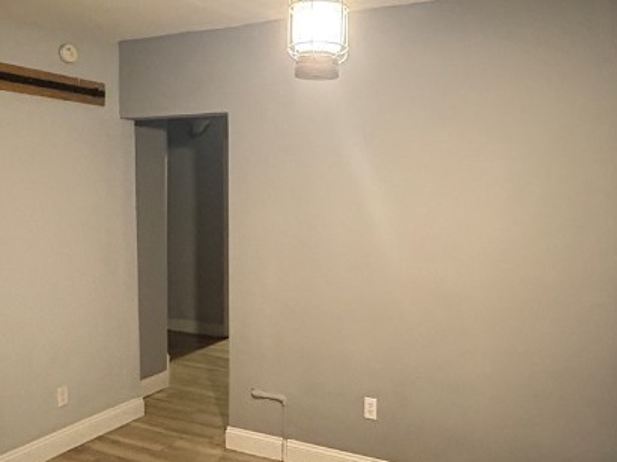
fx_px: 623
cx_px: 289
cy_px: 226
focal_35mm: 35
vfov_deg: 40.7
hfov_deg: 52.6
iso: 1000
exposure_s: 1/40
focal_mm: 2.22
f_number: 2.2
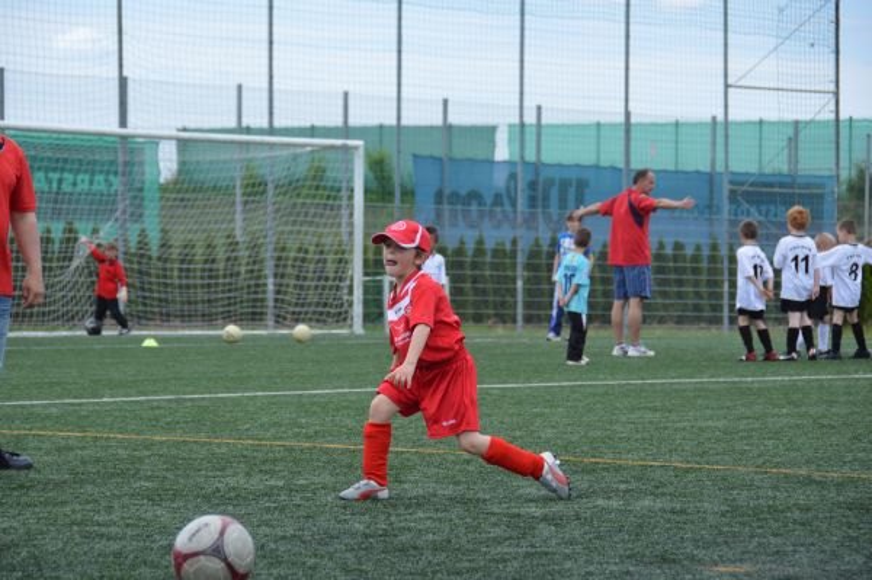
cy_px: 290
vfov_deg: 9.6
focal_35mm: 142
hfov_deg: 14.4
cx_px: 436
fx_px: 3449
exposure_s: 1/1250
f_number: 5.6
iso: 400
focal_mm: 95
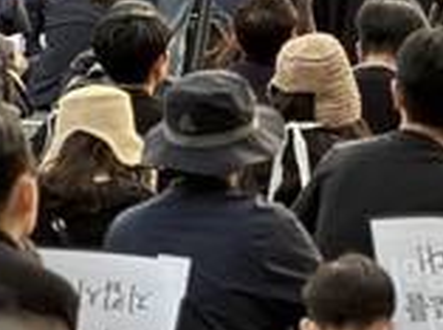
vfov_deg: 5.0
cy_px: -172
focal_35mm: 295
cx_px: 711
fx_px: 3767
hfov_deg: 6.6
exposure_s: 1/121
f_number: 2.8
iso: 40
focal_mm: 9
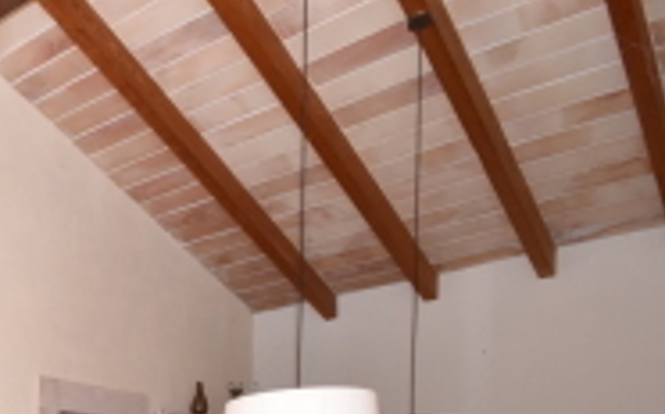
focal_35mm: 42
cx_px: -186
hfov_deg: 34.5
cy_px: 580
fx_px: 761
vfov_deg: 25.0
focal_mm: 10
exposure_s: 1/60
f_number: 8
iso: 900
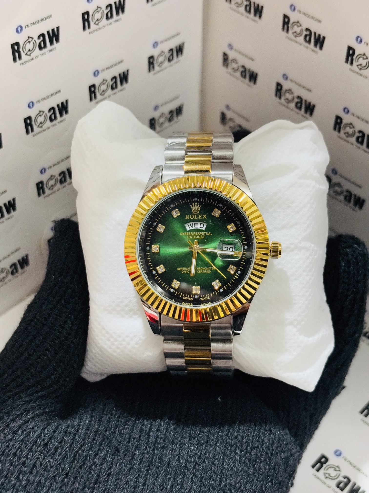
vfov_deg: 36.8
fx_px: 739
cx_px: 184
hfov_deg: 28.0
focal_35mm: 52
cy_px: 246
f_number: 1.6
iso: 100
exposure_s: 1/50
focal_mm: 5.96
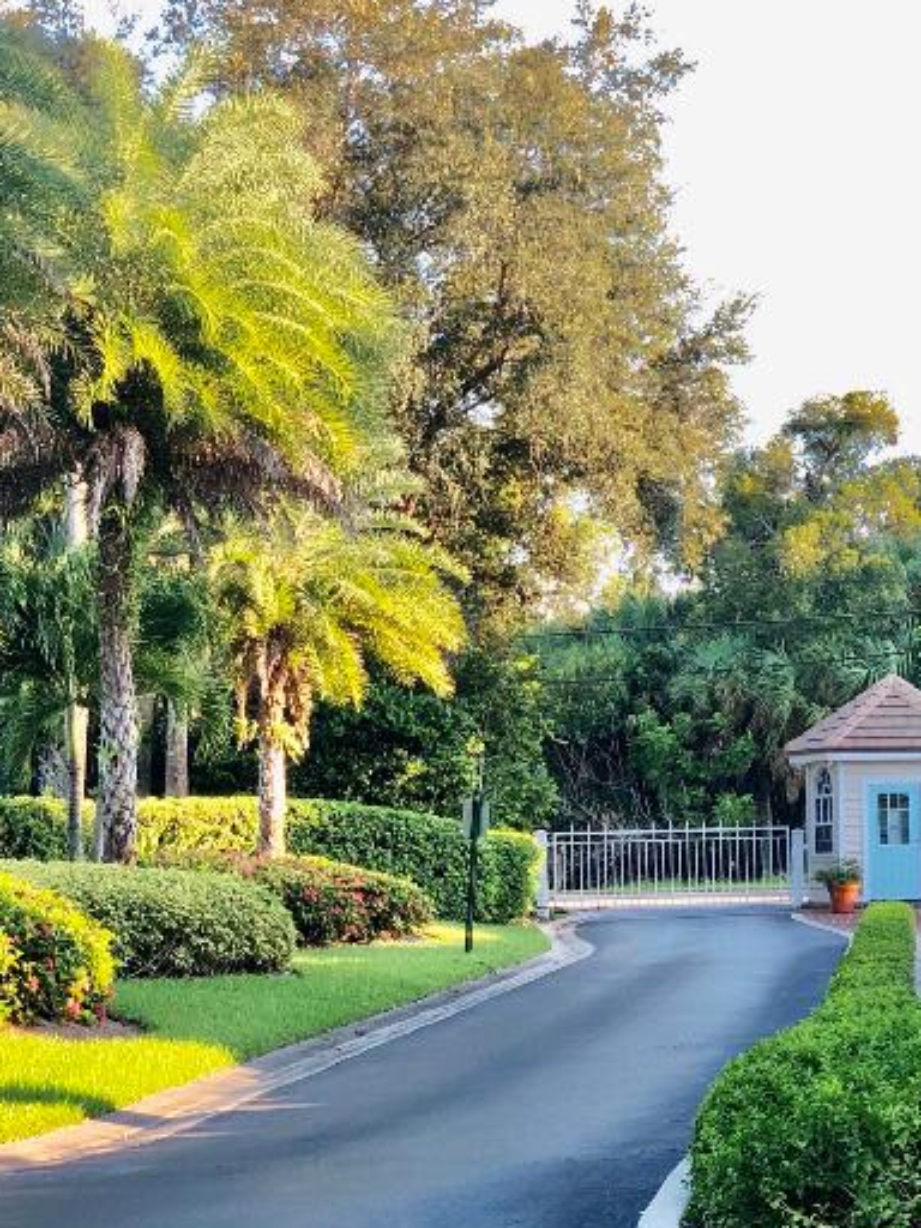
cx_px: 1022
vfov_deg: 18.9
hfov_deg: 13.9
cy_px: 566
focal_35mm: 104
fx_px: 3689
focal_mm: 6
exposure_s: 1/120
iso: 20
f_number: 2.4
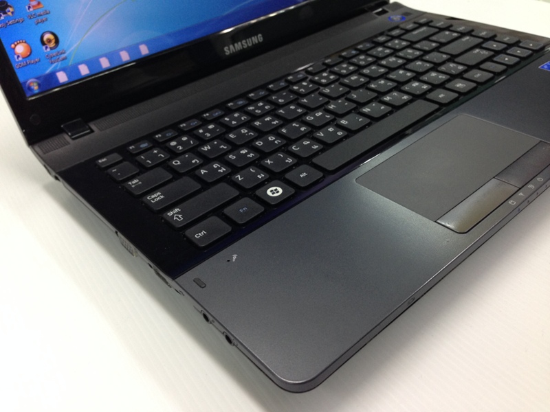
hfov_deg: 55.4
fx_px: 524
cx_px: 275
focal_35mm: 33
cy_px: 206
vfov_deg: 42.9
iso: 100
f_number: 2.4
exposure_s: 1/20
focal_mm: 4.12
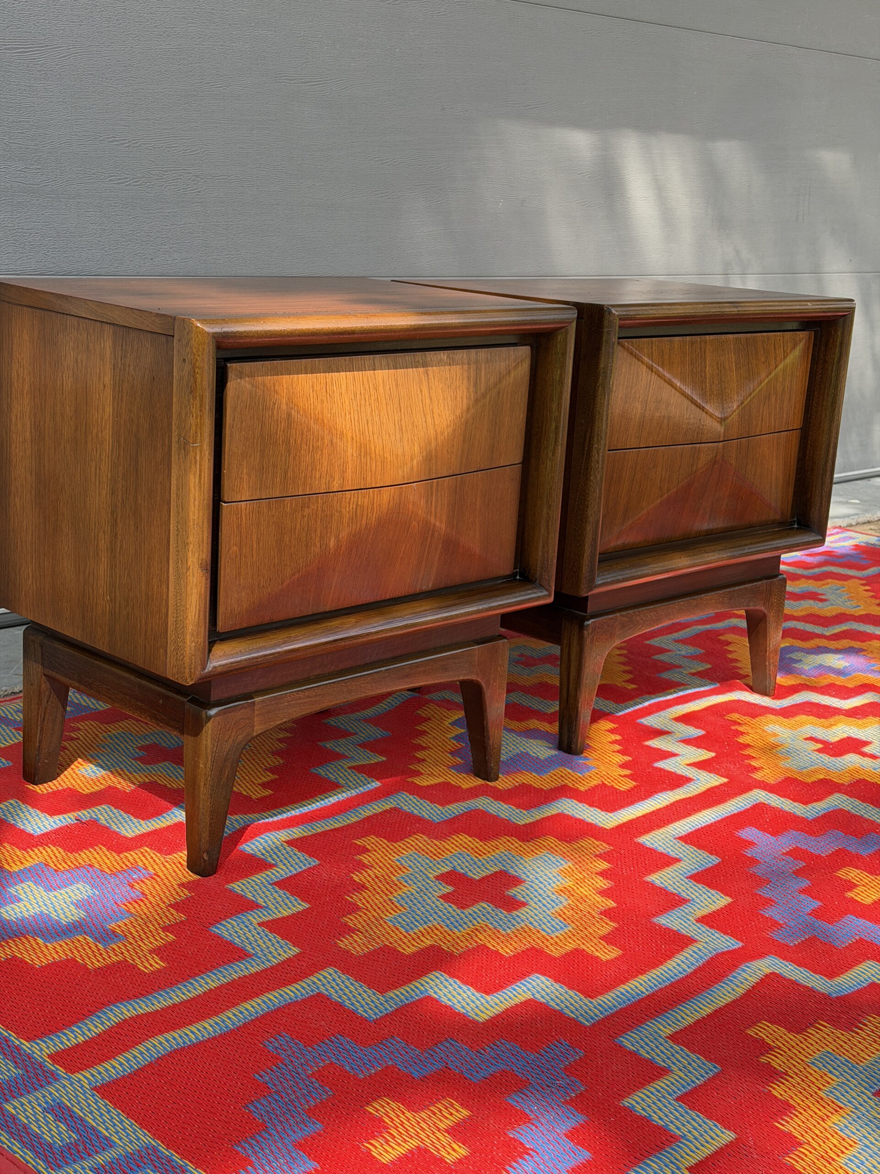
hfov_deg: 30.3
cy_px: 587
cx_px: 440
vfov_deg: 39.7
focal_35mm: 48
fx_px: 1627
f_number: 1.78
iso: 80
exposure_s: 1/681
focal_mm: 6.76
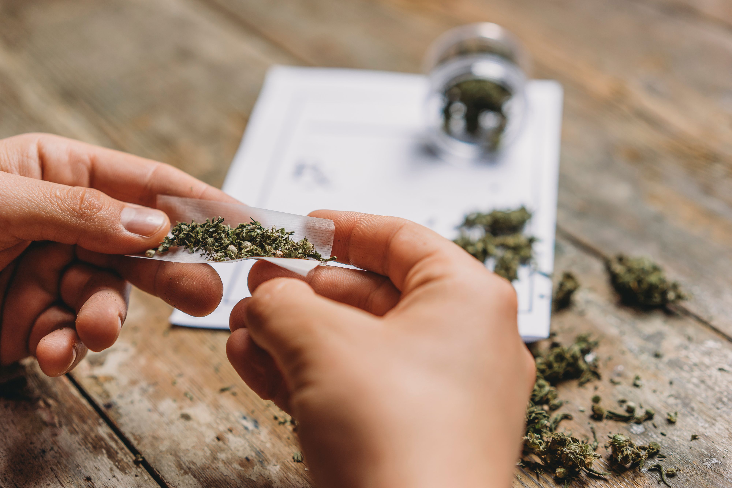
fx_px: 1118
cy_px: 244
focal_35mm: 55
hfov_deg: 36.2
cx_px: 366
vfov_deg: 24.6
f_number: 2.8
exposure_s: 1/160
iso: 100
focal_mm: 55
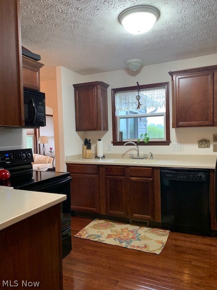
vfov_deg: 67.3
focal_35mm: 26
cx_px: 108
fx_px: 217
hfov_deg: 53.1
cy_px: 145
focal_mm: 4.25
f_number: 1.8
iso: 160
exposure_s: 1/60
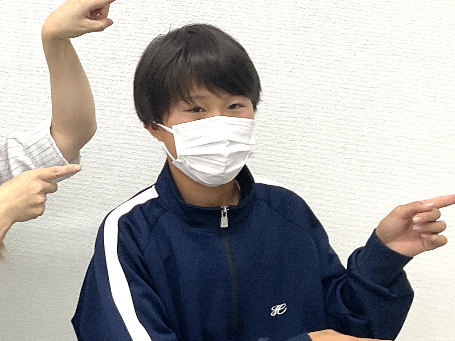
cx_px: 131
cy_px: 183
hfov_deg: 41.2
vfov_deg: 32.2
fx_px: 591
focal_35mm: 45
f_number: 1.8
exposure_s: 1/60
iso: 40
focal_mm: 3
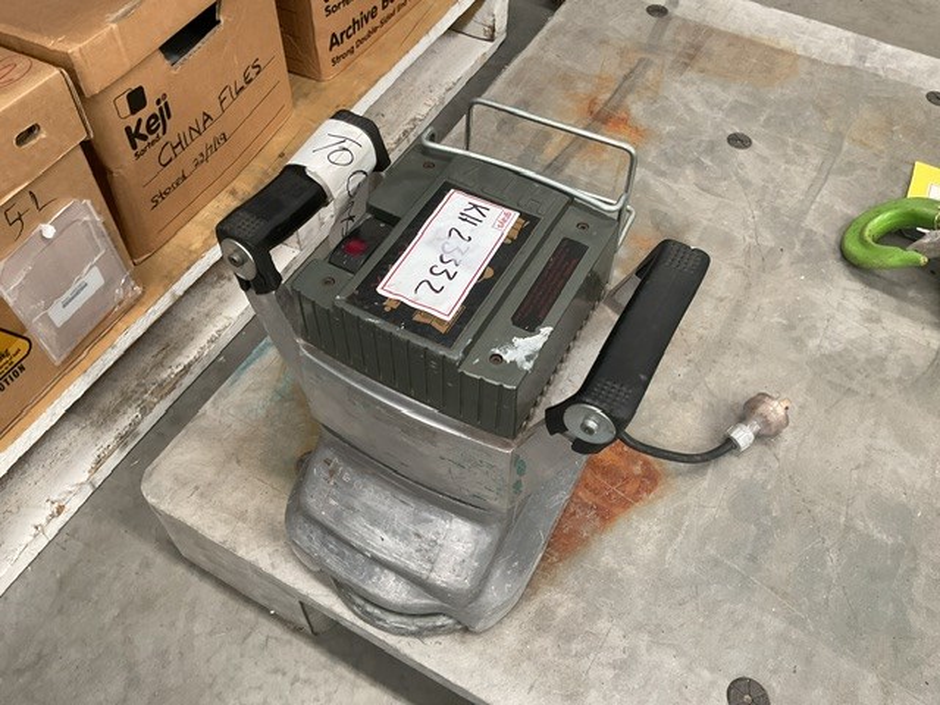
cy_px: 352
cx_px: 470
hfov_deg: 61.7
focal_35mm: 29
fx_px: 787
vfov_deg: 48.2
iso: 100
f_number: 1.8
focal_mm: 3
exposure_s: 1/60
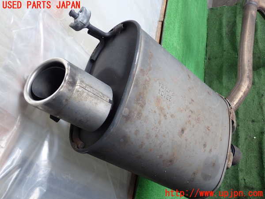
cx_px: 132
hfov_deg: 51.4
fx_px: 276
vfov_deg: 39.7
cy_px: 100
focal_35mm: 36
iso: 160
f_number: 2.5
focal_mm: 6.37
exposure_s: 1/125
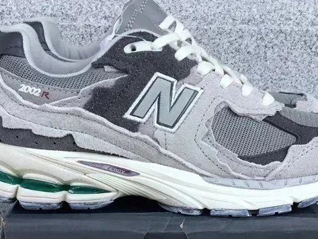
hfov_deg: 32.7
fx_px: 542
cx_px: 165
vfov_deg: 24.5
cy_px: 182
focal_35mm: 59
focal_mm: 3.3
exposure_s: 1/362
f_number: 2.4
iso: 25
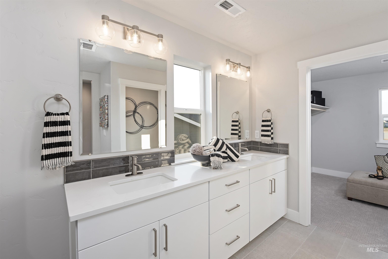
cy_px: 130
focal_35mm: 15
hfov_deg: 100.4
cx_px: 194
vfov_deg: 77.4
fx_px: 162
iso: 320
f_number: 6.3
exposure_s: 1/25
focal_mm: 15
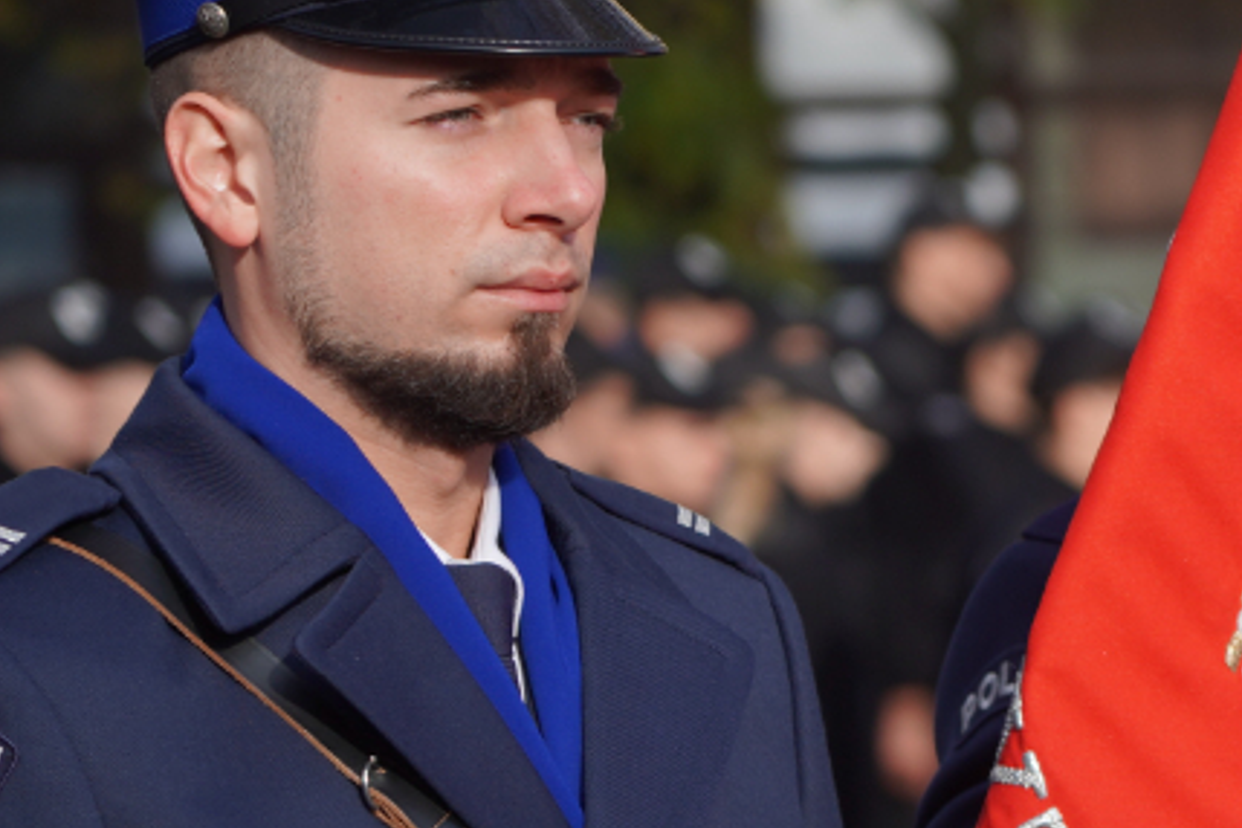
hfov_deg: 6.4
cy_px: 751
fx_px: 10970
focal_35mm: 318
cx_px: 1500
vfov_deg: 4.3
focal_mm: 105
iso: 100
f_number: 4.5
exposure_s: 1/400
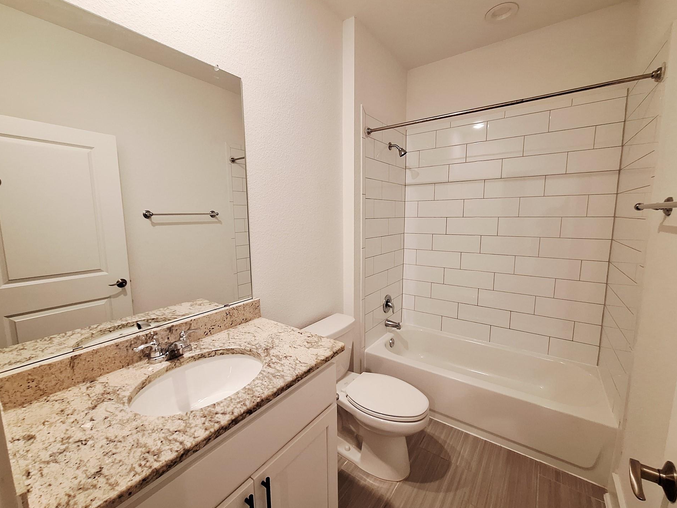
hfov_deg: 102.1
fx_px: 274
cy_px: 254
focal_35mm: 14
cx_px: 340
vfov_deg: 85.7
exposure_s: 1/40
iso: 160
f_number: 2.2
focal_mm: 1.74
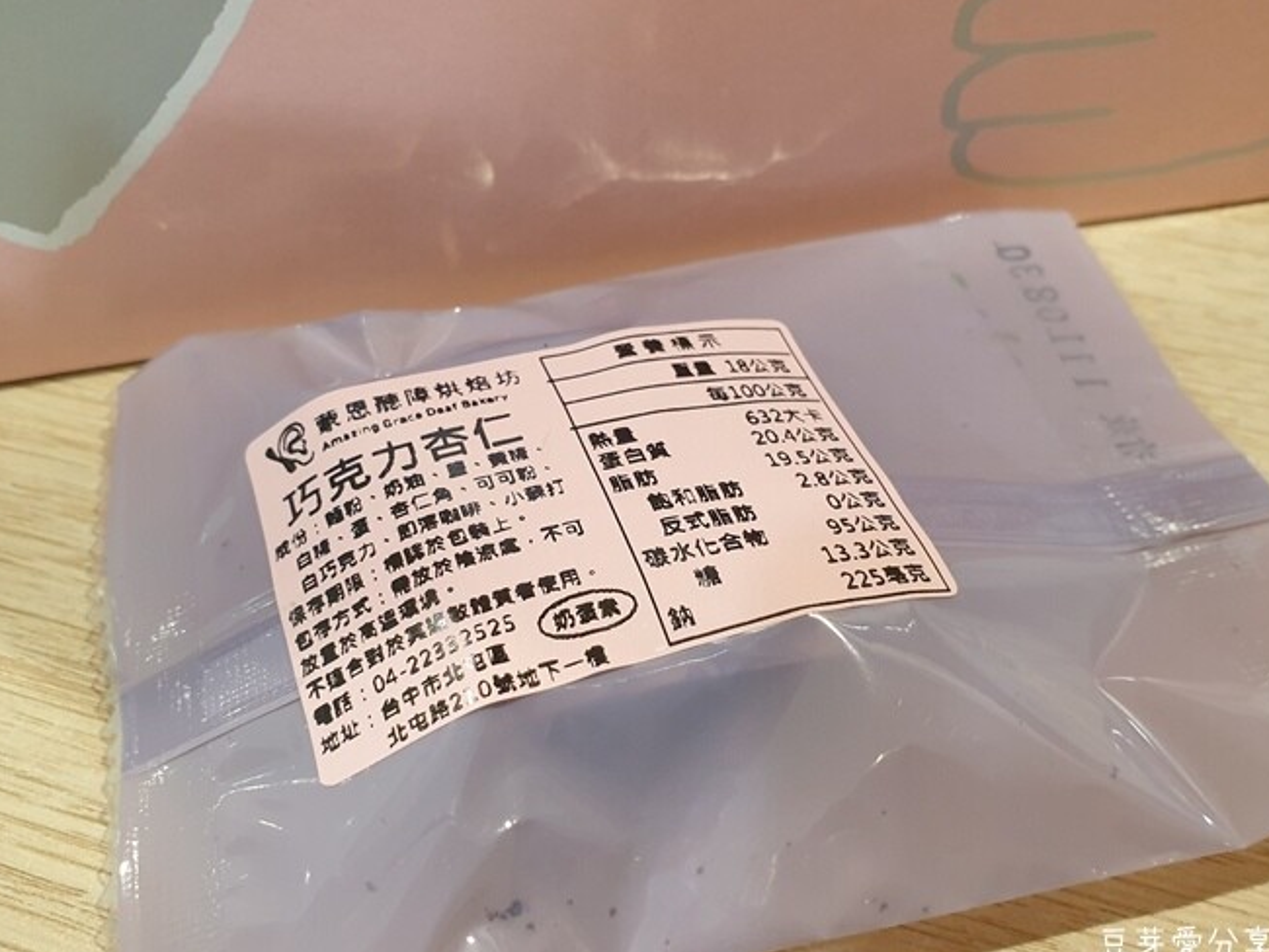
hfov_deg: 56.8
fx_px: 1174
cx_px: 607
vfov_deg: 44.0
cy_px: 570
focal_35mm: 32
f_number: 2.4
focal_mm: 4.3
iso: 400
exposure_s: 1/60
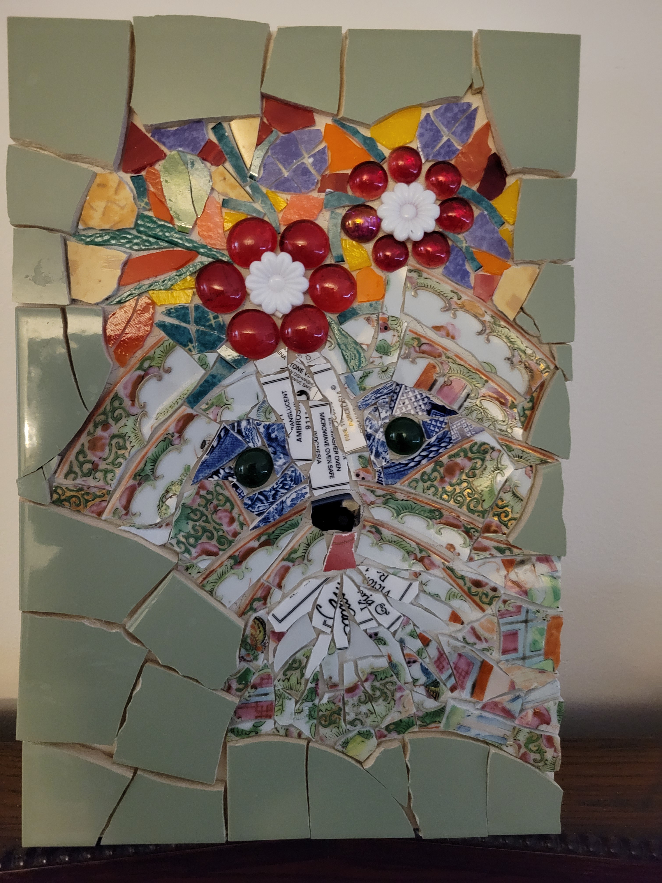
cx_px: 331
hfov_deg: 53.1
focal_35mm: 26
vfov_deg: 67.3
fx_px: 663
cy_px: 442
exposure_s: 1/24
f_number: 1.8
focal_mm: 5.4
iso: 800
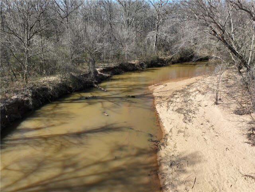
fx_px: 177
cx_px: 128
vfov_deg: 56.8
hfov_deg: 71.6
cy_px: 96
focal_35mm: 24
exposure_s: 1/200
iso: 120
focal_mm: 12.29
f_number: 2.8
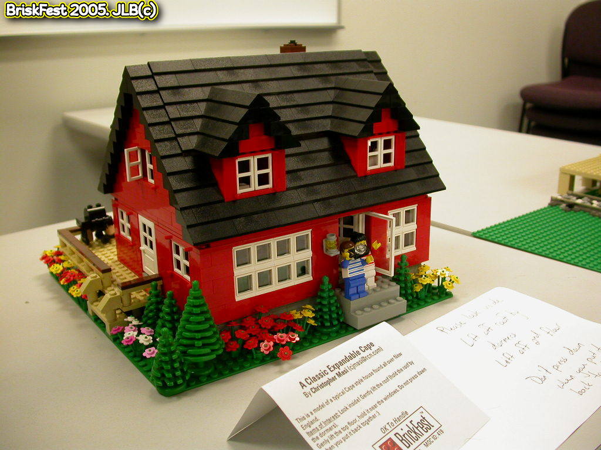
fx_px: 660
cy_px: 225
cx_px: 300
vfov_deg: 37.7
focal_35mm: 38
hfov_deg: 49.0
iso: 100
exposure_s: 1/14.5
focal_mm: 7.85
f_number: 2.6
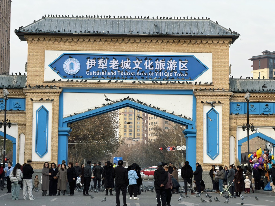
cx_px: 138
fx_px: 794
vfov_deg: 14.8
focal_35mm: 100
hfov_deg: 19.6
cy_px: 103
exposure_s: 1/316
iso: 50
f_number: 2.8
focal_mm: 16.89
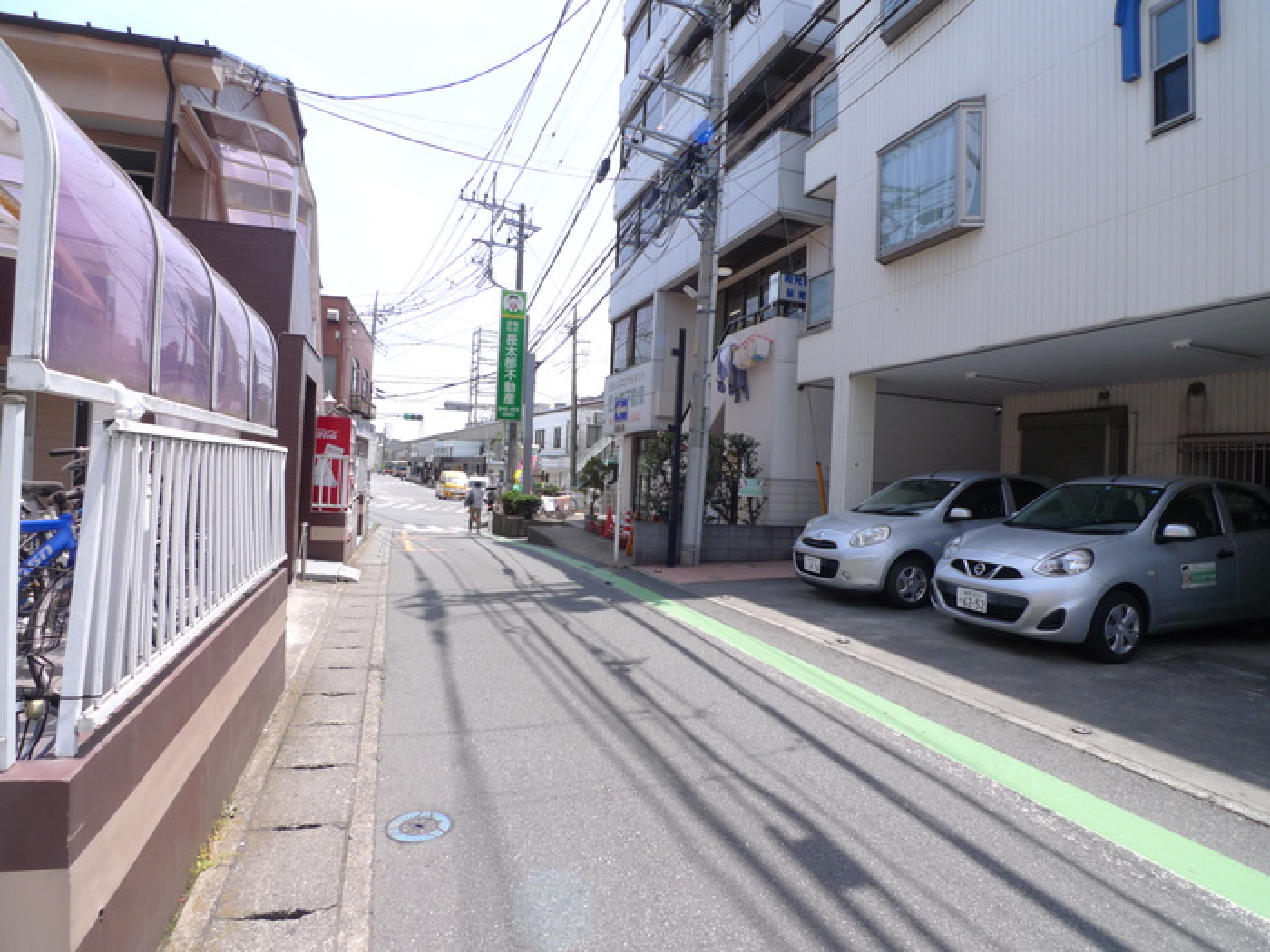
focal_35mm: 24
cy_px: 476
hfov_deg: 71.6
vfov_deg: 56.8
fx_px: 881
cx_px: 635
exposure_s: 1/500
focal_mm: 5.1
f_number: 4
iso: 80
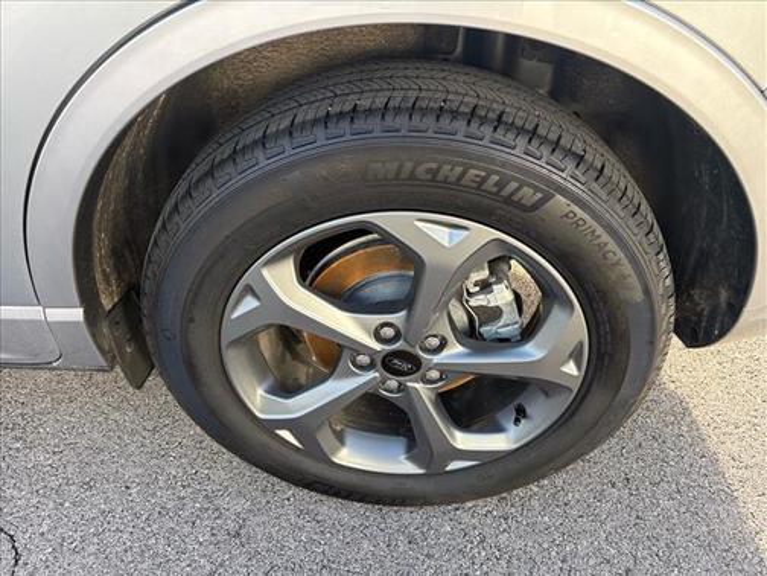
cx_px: 384
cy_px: 288
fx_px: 576
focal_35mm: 26
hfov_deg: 67.3
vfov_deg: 53.1
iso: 64
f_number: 1.6
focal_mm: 5.96
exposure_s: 1/313
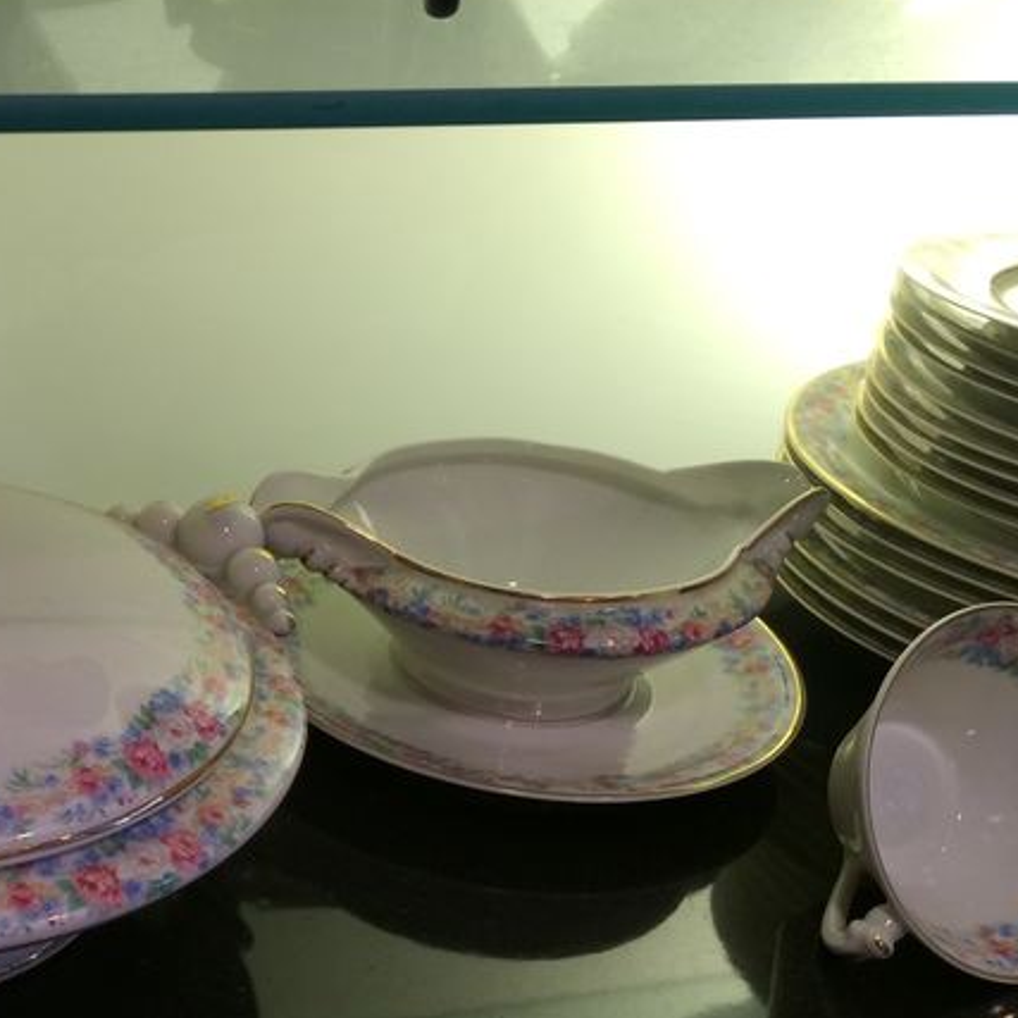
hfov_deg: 29.9
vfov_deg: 31.2
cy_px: 733
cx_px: 50
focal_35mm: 54
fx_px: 1797
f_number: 2.2
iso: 80
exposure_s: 1/30
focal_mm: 4.15
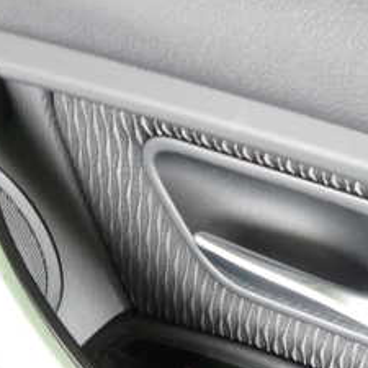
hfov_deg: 28.3
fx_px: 710
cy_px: 273
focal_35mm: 59
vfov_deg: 28.7
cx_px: 311
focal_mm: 4.5
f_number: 2
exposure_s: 1/30
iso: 200
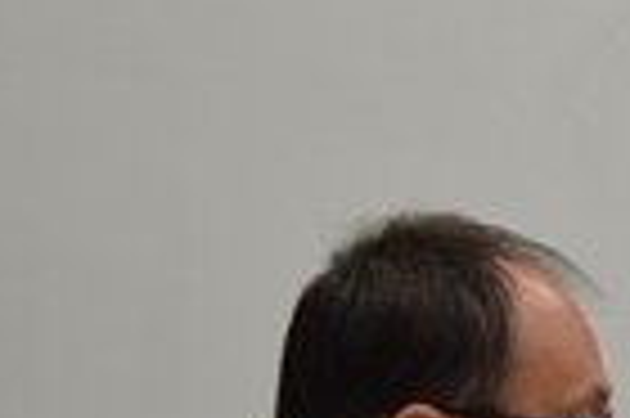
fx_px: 2989
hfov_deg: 10.3
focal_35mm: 171
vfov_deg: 7.8
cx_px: 1570
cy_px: 746
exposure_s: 1/40
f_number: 5
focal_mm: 20
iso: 400
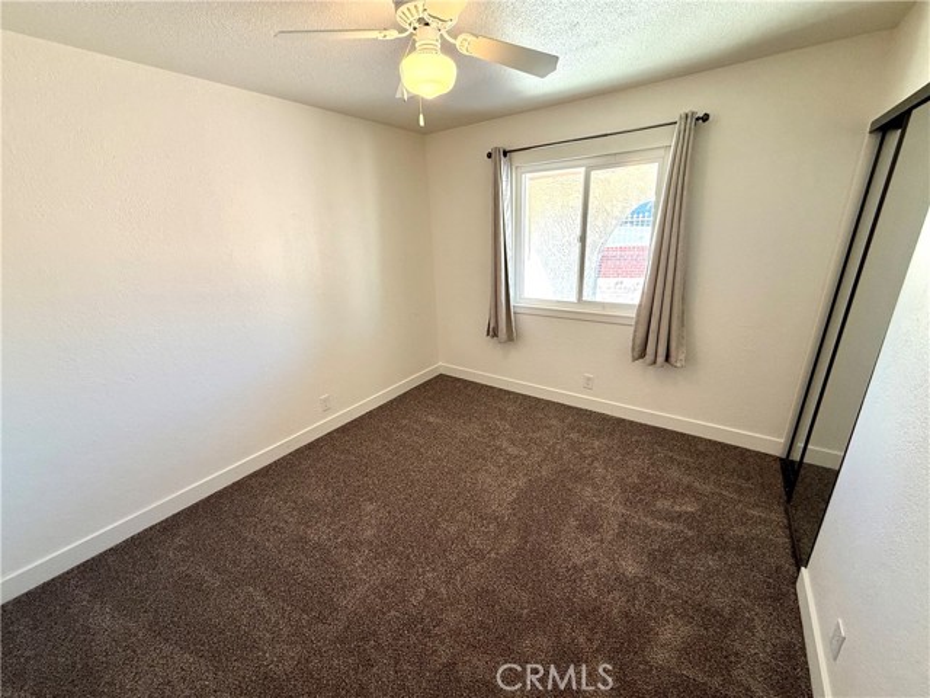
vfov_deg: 85.7
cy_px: 349
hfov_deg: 102.1
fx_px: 376
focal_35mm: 14
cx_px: 465
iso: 125
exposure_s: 1/120
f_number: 2.2
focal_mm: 2.22
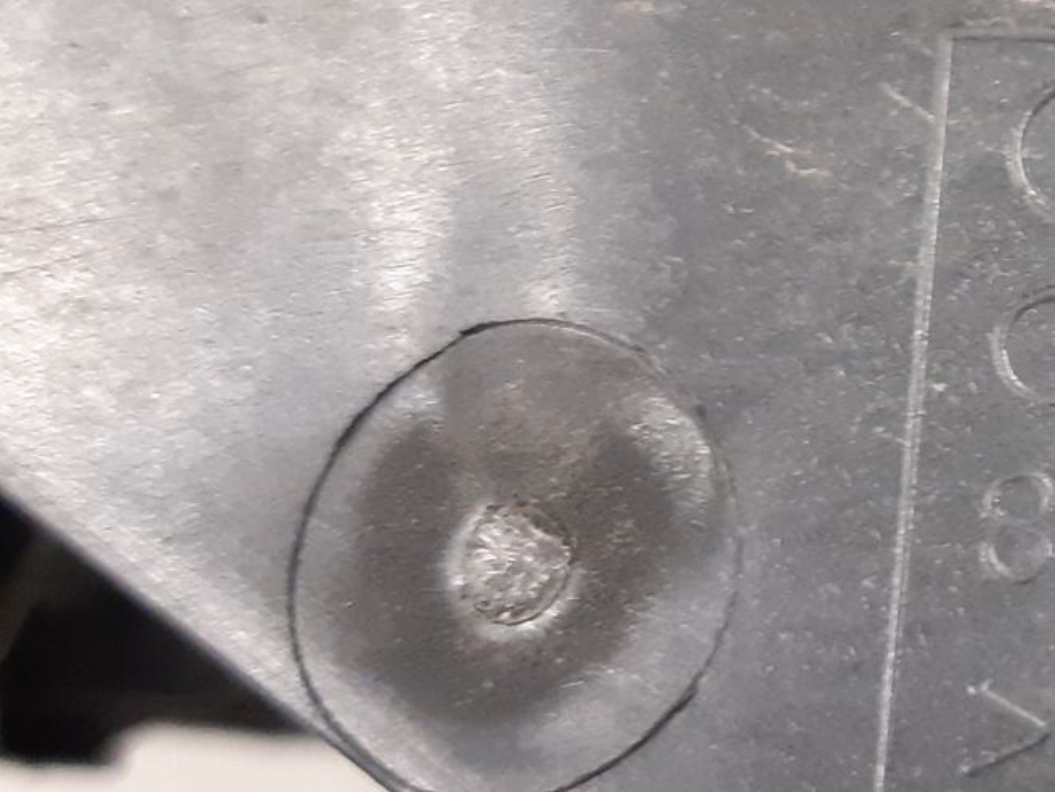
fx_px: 2469
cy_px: 316
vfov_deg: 18.2
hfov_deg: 22.1
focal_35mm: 81
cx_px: 1309
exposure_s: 1/25
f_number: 1.7
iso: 250
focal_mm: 3.93
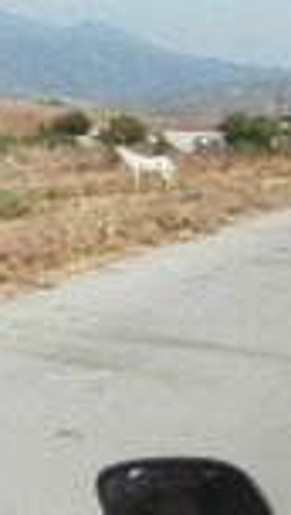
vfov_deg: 24.5
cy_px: 149
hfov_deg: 13.8
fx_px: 1175
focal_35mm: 86
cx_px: -37
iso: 80
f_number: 8.7
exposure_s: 1/160
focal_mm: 4.5
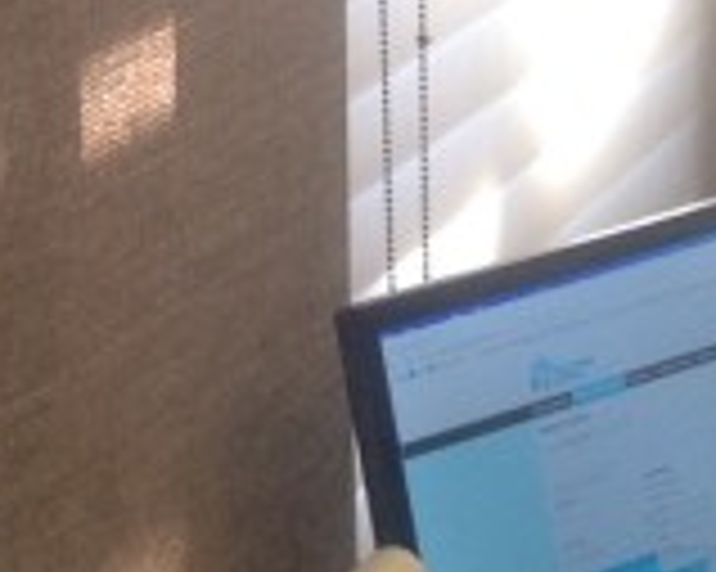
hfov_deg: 7.9
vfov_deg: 7.0
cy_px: 61
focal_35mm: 220
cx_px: -1211
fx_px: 4659
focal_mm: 4.28
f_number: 2.4
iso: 50
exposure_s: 1/20
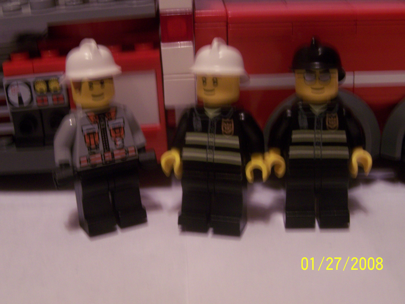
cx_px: 202
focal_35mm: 59
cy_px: 152
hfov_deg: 32.7
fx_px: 690
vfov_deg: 24.8
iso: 160
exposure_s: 1/8
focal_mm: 9.8
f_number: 3.1
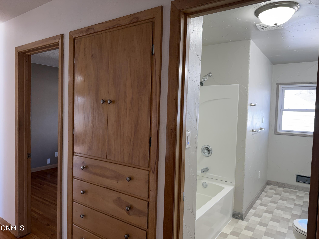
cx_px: 160
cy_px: 120
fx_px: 221
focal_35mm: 24
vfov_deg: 56.8
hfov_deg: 71.6
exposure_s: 1/120
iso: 100
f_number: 1.78
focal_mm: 6.76
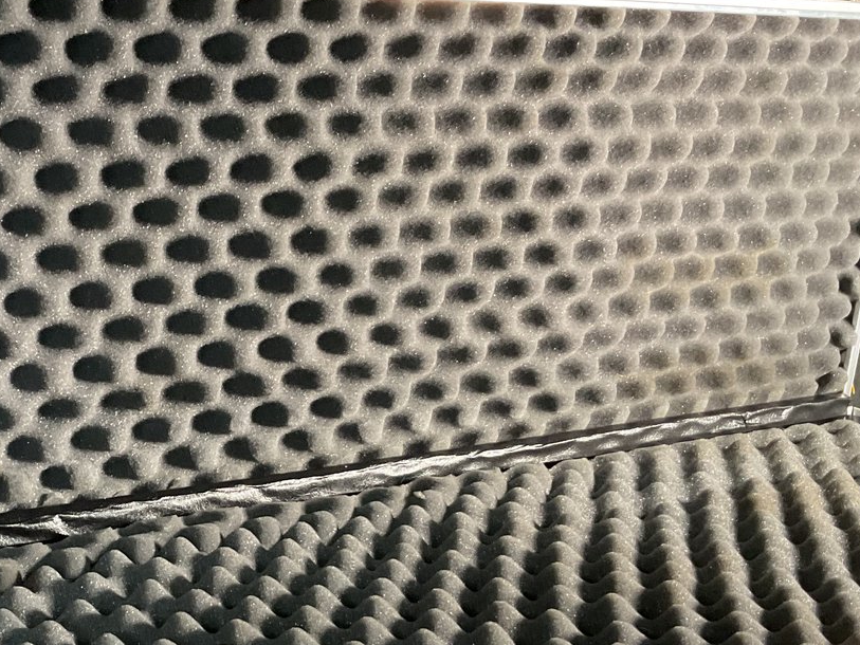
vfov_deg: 26.8
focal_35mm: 54
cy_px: 467
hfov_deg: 34.6
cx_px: 187
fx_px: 1342
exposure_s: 1/60
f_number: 1.8
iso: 160
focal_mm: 3
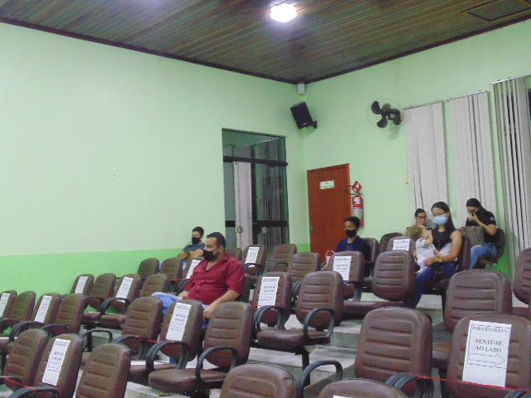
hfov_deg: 45.8
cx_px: 266
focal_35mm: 41
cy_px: 199
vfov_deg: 35.1
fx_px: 629
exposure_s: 1/40
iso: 800
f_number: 3.6
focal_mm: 7.4
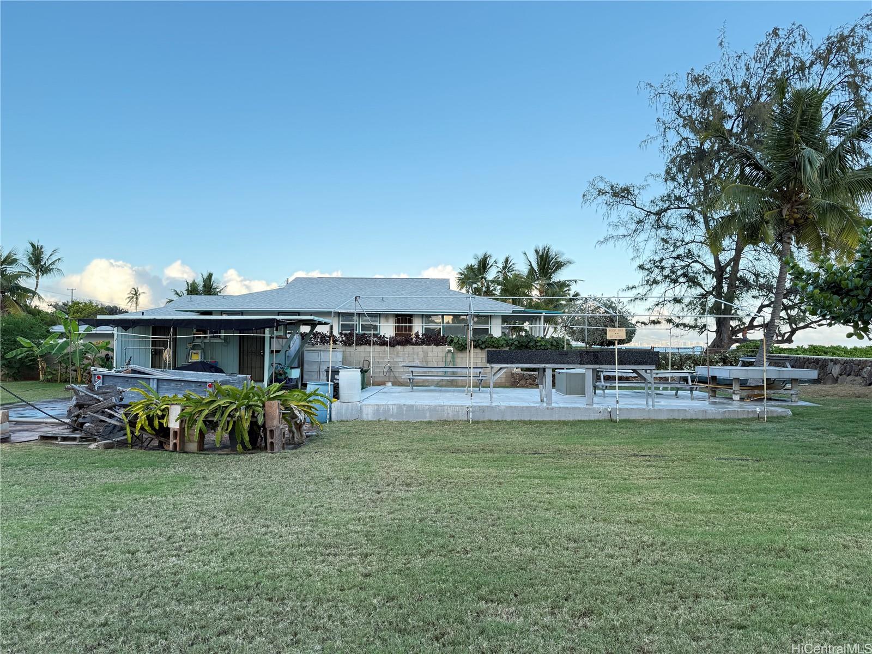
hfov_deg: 71.6
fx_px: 605
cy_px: 327
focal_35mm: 24
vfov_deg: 56.8
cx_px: 436
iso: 80
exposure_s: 1/242
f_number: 1.78
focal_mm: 6.76
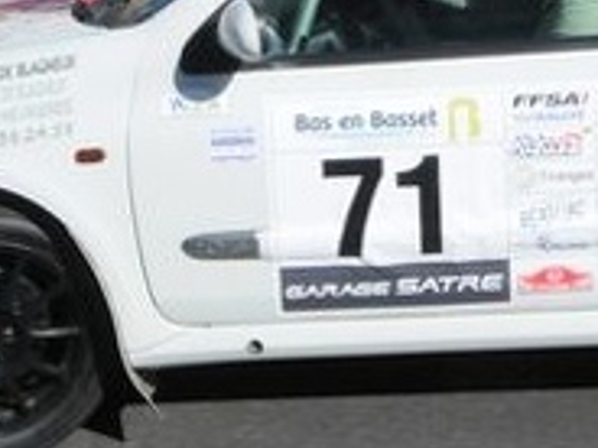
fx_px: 1608
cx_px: 494
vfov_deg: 15.4
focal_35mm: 93
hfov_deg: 20.8
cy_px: -63
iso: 1000
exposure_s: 1/500
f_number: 16
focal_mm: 15
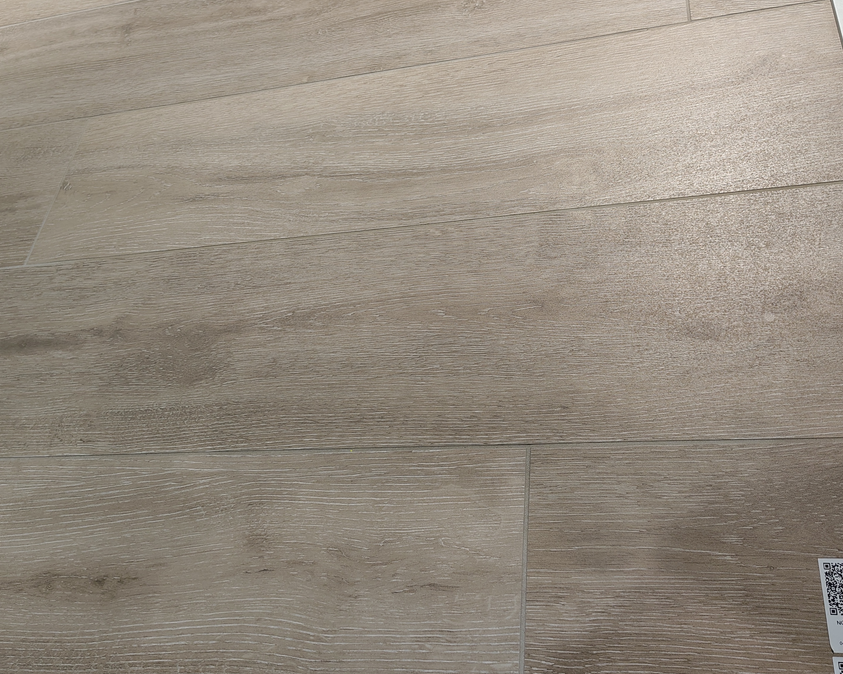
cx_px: 424
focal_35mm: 34
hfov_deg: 52.8
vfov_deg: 43.2
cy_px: 288
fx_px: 848
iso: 143
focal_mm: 5.56
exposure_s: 1/100
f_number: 1.8
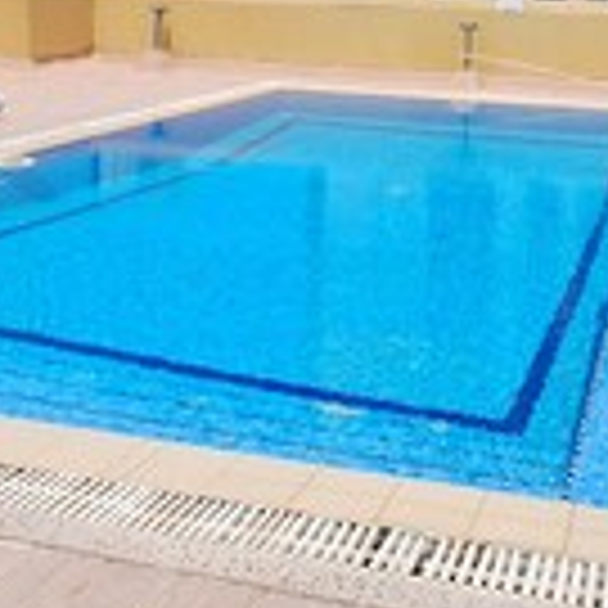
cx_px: 543
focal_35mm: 39
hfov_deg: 39.8
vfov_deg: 38.2
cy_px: 2
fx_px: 775
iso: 40
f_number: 2.2
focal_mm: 1.74
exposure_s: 1/1570
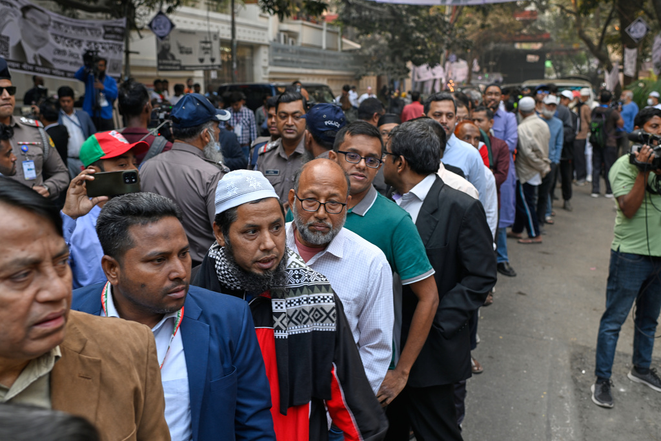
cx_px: 330
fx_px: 643
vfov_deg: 37.9
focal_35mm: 35
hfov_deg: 54.4
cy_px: 220
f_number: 5
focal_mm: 35
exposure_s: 1/40
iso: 125
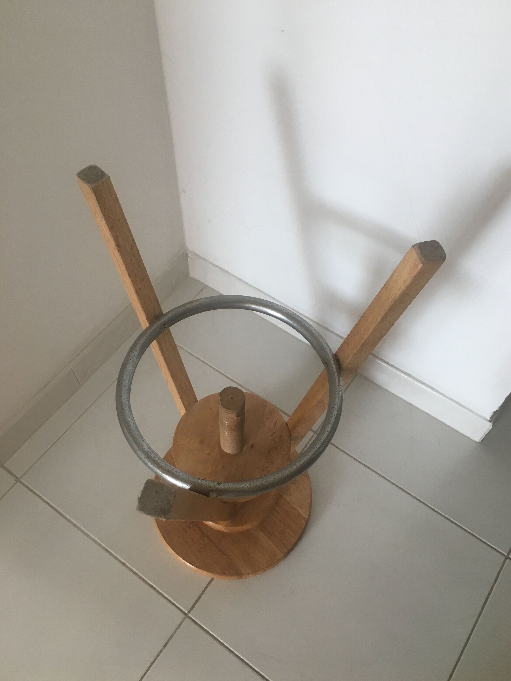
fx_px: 591
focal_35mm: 30
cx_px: 261
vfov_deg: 60.0
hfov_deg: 46.8
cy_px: 348
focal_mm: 4.15
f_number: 2.2
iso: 40
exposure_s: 1/33
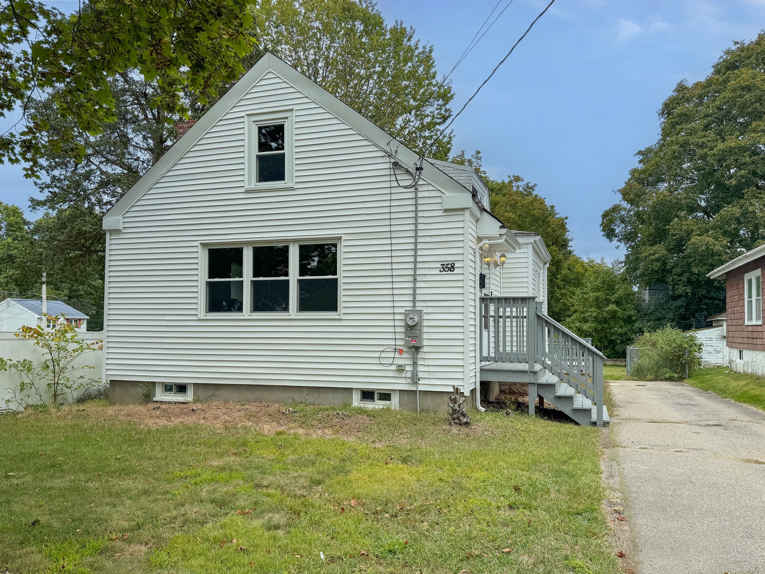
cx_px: 382
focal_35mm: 24
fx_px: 530
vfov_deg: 56.8
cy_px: 287
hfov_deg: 71.6
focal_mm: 6.76
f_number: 1.8
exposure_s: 1/2400
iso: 80
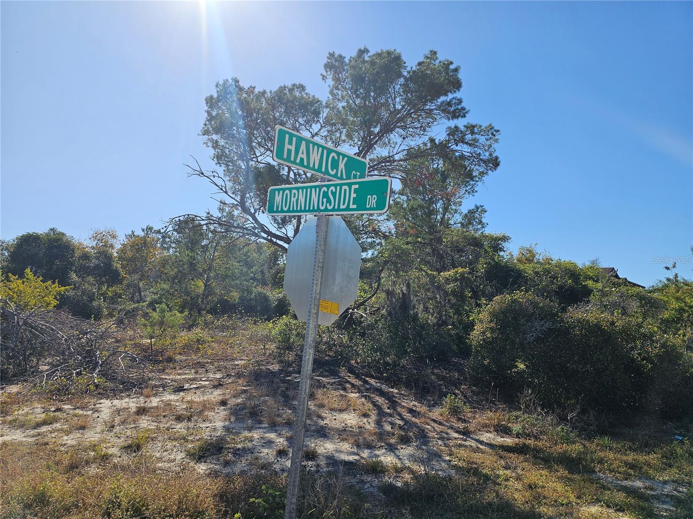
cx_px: 346
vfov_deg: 58.9
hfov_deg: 73.9
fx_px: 460
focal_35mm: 23
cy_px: 260
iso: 10
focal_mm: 6.3
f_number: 1.7
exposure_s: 1/1102
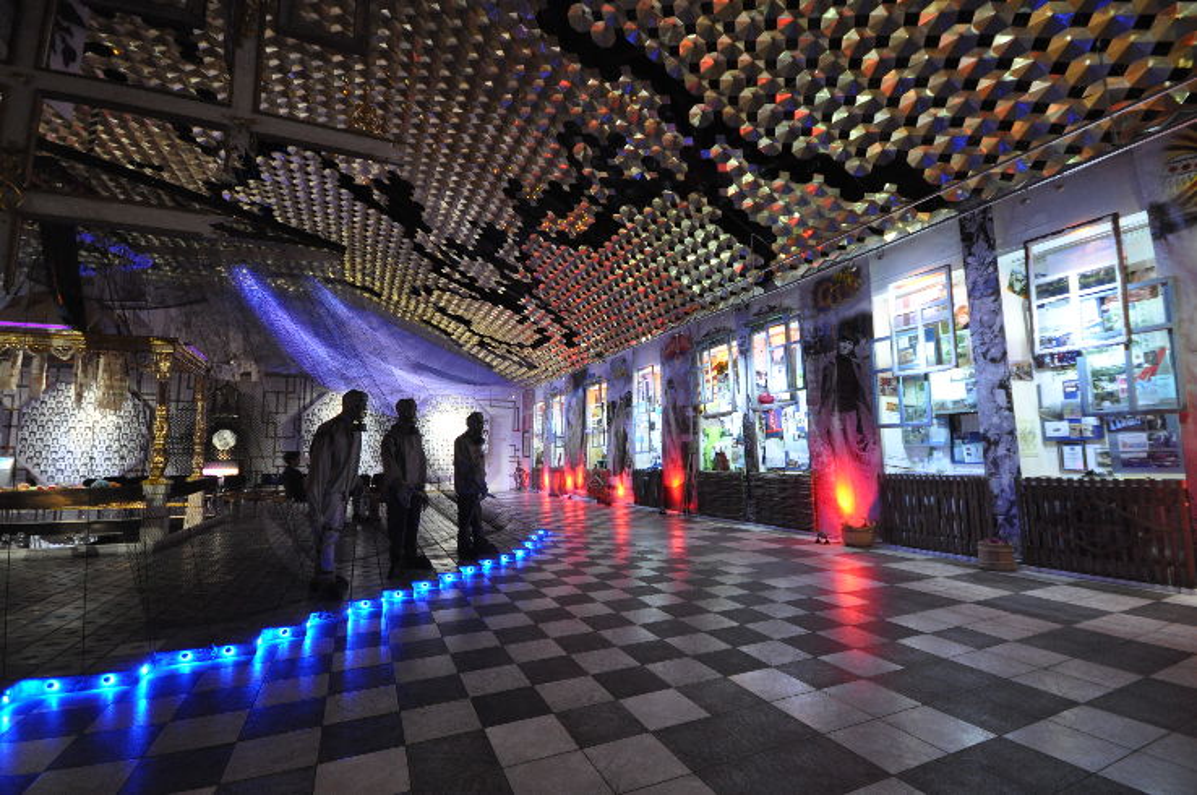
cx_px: 598
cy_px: 398
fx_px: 498
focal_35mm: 15
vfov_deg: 77.2
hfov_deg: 100.5
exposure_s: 1/8
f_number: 4
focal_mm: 10
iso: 1600
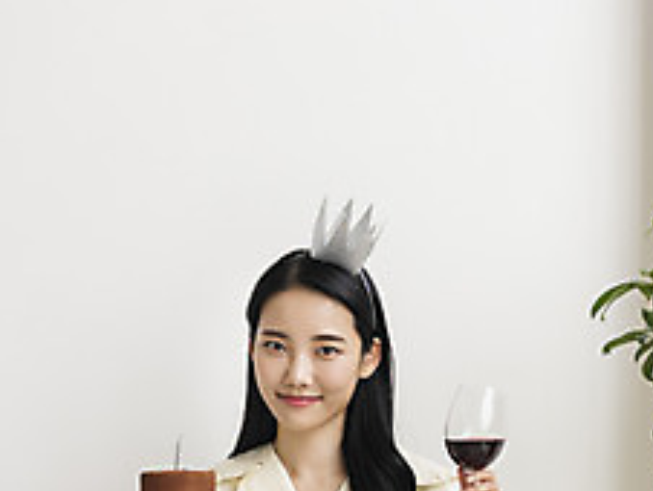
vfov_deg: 12.4
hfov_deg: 16.5
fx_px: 2247
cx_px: 316
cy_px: 361
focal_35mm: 119
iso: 200
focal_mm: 70
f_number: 3.5
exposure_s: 1/200
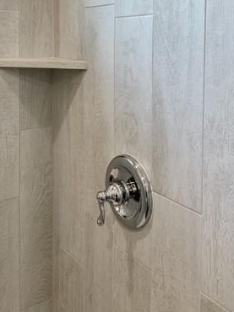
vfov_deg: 40.7
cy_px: 71
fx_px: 406
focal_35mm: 45
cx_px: 79
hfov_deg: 31.9
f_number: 1.8
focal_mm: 4.25
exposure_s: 1/120
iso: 80
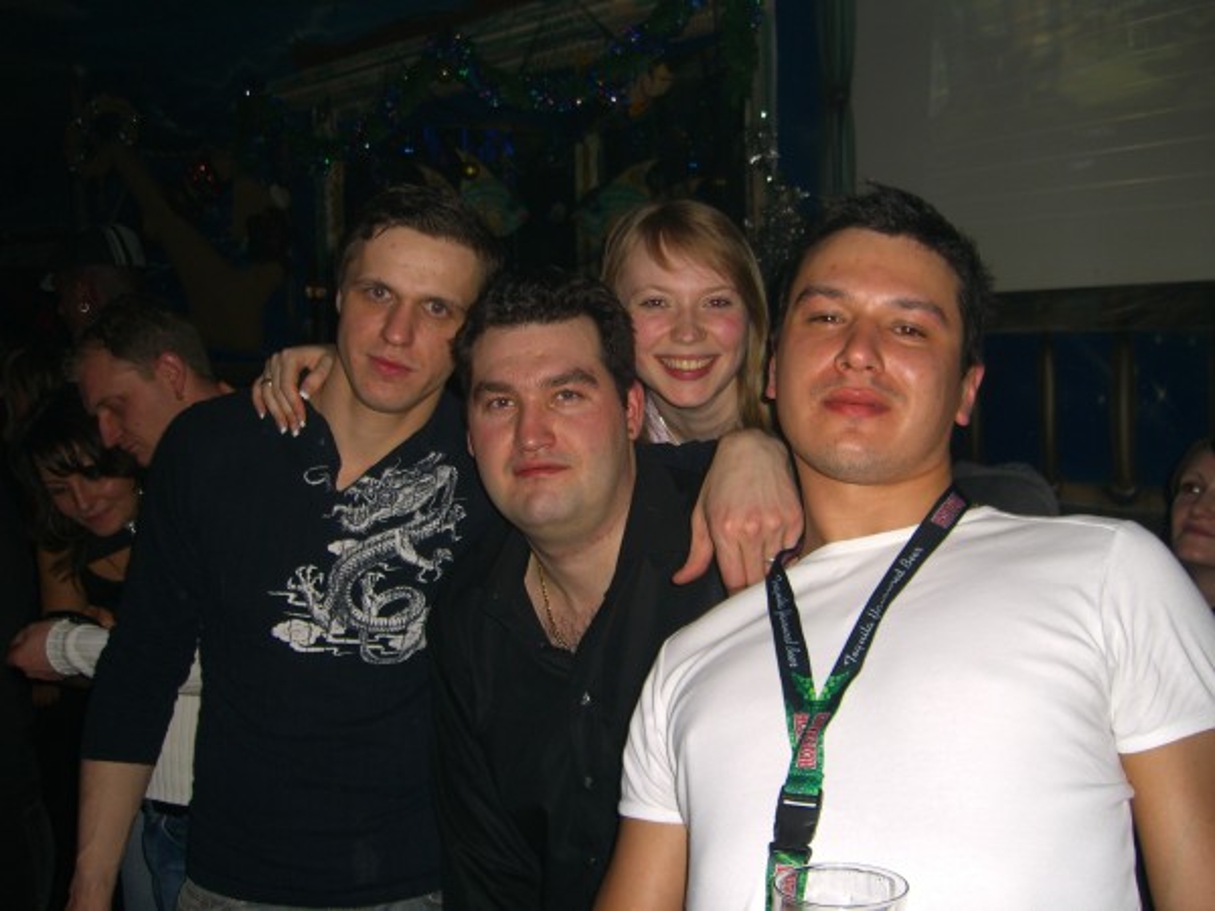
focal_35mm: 38
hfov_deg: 49.0
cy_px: 456
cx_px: 608
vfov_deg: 37.7
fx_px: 1334
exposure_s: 1/60
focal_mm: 7.9
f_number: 2.8
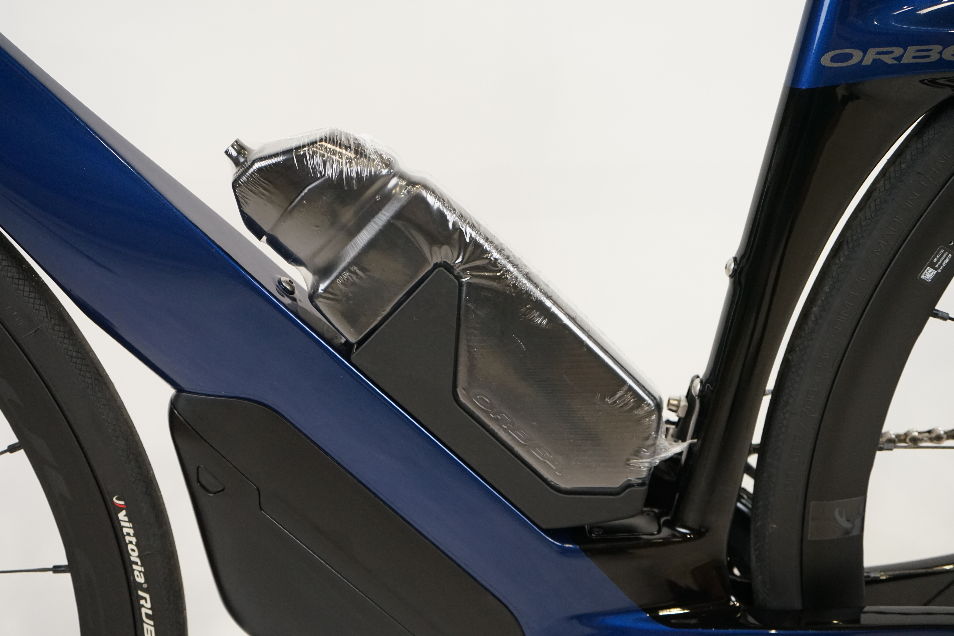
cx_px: 477
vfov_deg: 27.5
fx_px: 1298
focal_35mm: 49
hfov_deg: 40.3
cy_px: 318
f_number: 5.6
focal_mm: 49
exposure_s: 1/200
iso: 2500
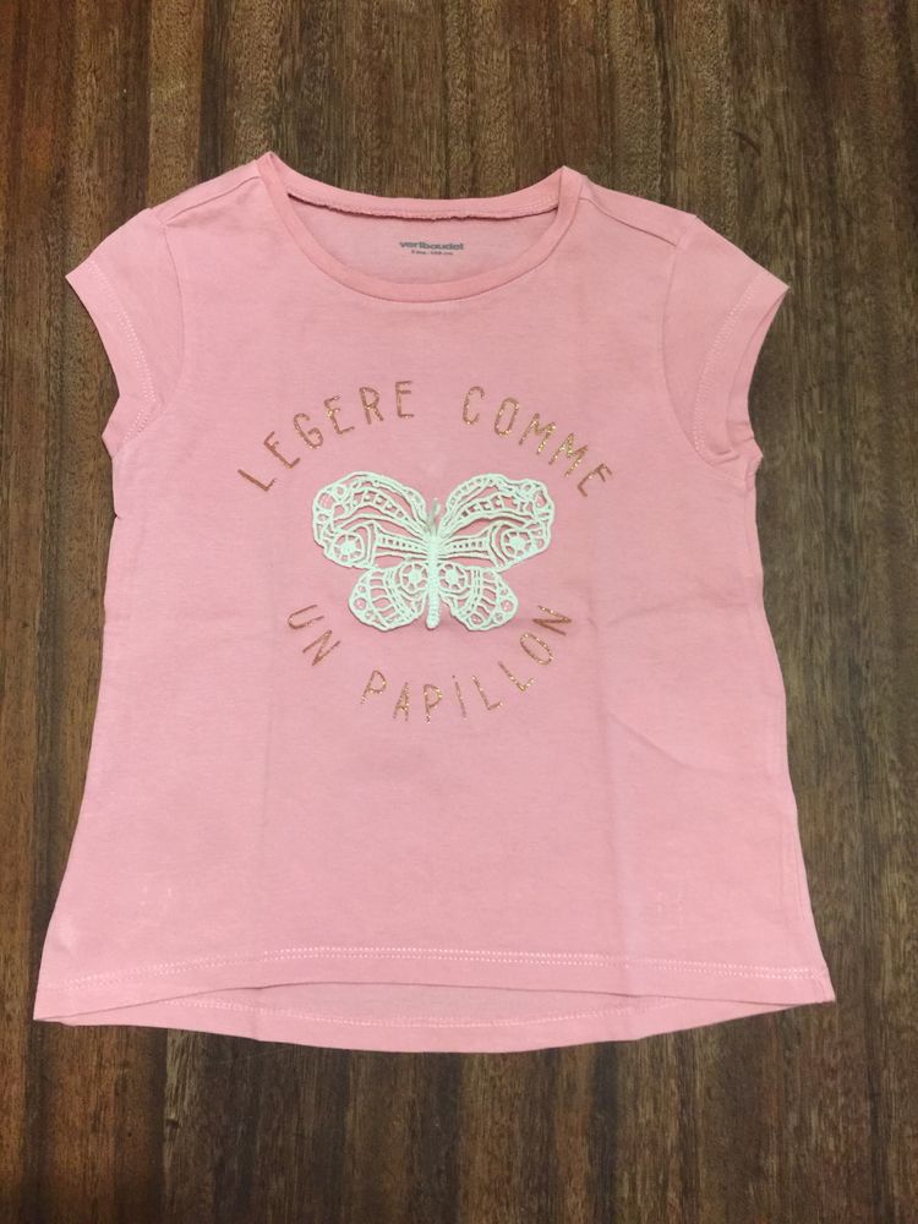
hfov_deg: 48.2
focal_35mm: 29
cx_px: 459
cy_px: 612
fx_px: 1025
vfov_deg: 61.7
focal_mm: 4.15
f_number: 2.2
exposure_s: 1/10
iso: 125
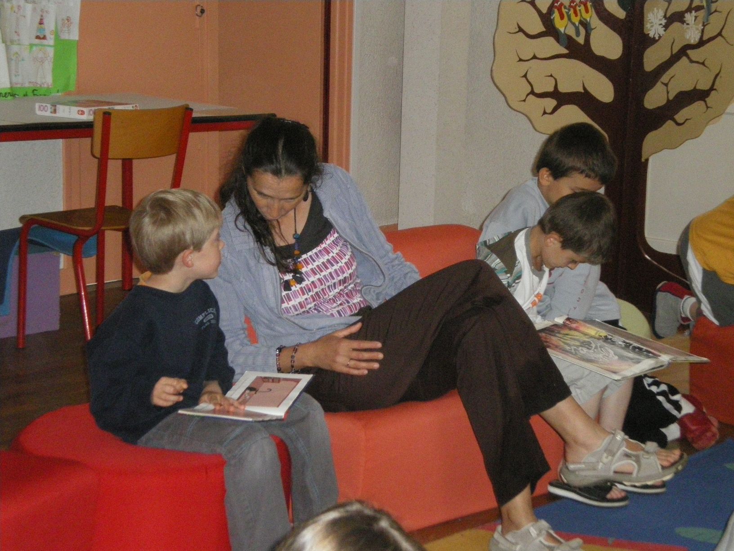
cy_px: 276
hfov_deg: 21.1
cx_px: 367
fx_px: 1972
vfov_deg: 15.9
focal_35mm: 93
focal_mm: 16.3
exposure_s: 1/80
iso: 800
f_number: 5.5
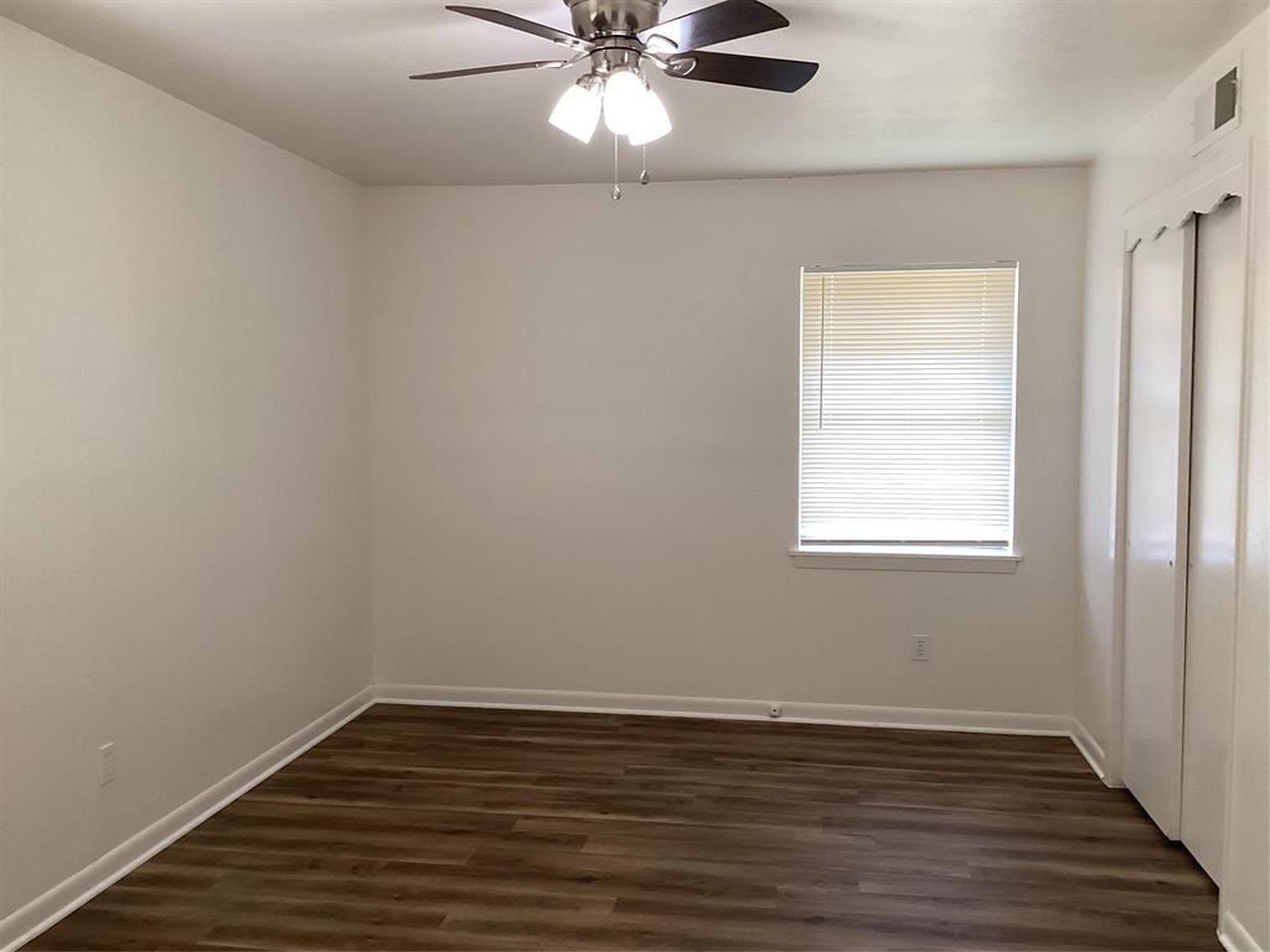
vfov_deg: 45.4
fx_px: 1137
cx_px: 635
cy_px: 476
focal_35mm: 31
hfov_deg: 58.4
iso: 160
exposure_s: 1/60
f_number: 2.4
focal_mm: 3.3
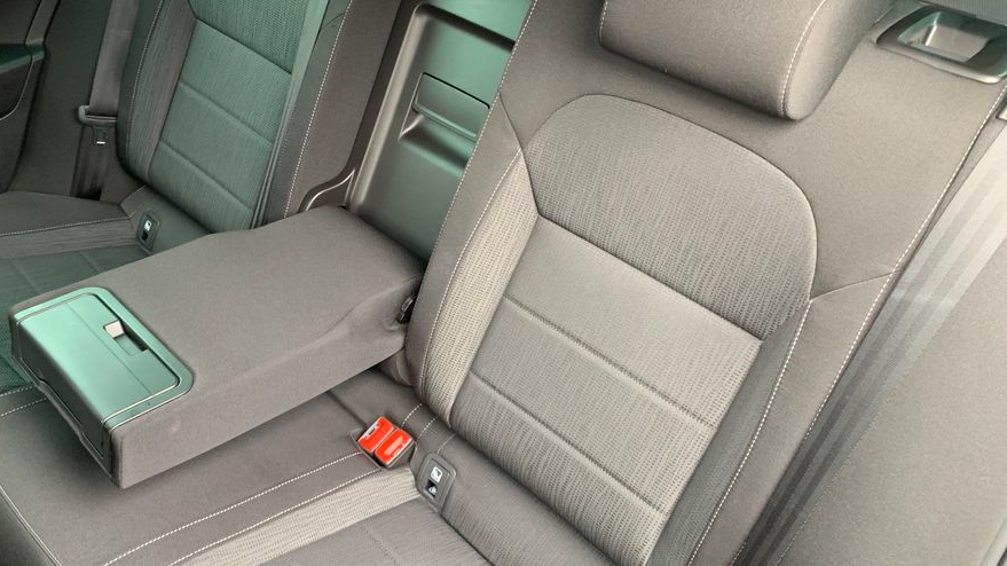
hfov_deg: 59.3
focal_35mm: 33
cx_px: 447
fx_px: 881
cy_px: 266
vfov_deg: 35.6
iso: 320
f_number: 1.8
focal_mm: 4.25
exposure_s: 1/60
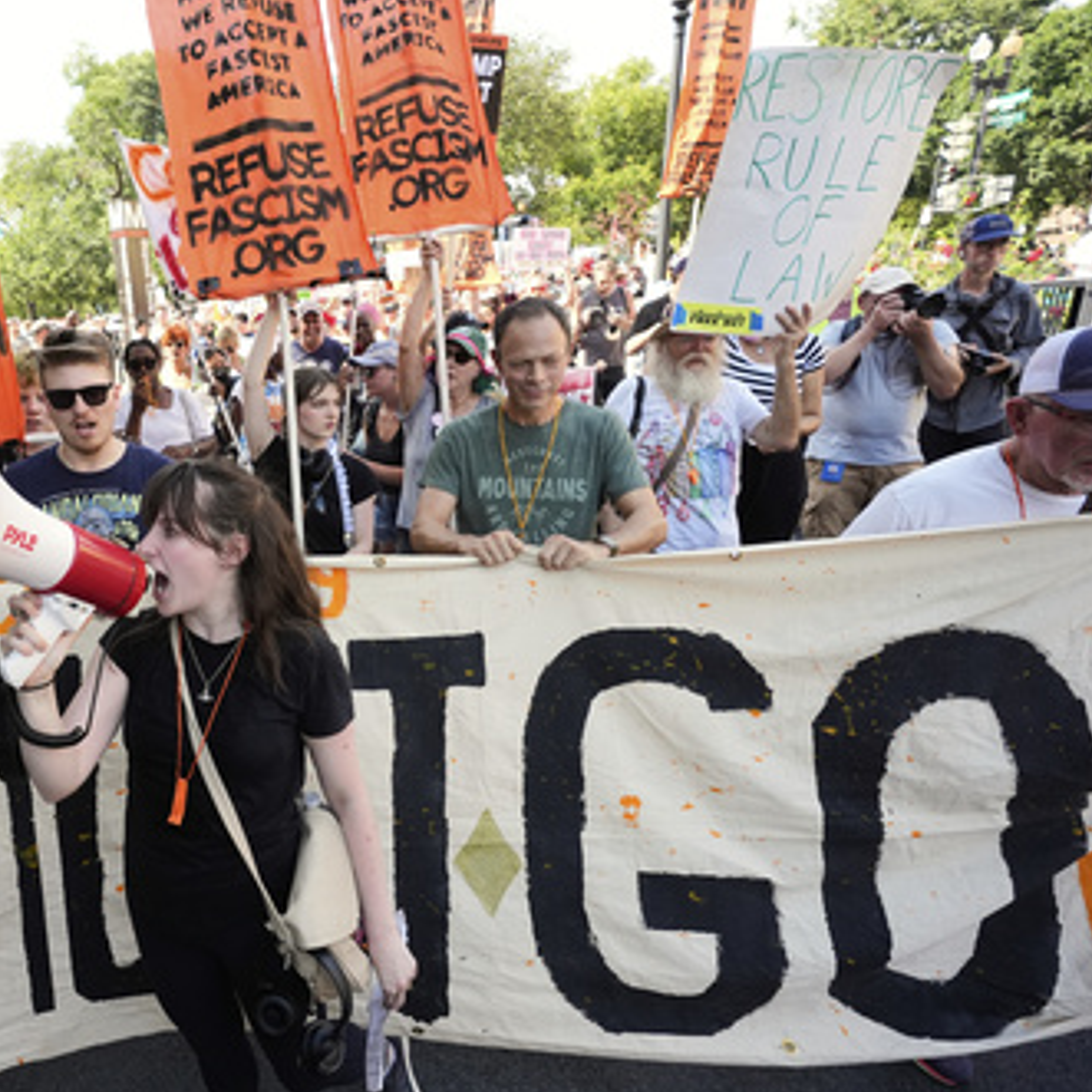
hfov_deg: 66.9
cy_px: 556
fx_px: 749
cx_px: 254
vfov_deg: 72.1
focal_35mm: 21
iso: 1250
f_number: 5
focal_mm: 16
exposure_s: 1/1600
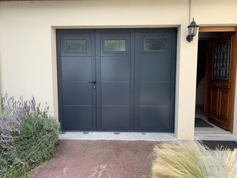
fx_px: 178
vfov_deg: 53.1
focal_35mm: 26
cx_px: 118
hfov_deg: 67.3
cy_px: 89
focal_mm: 4.25
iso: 25
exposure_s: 1/518
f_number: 1.8
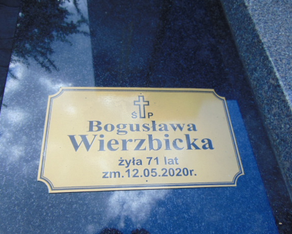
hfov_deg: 64.0
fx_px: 233
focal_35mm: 27
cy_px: 118
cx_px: 139
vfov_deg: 53.2
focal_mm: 4.5
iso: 80
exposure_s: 1/400
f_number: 3
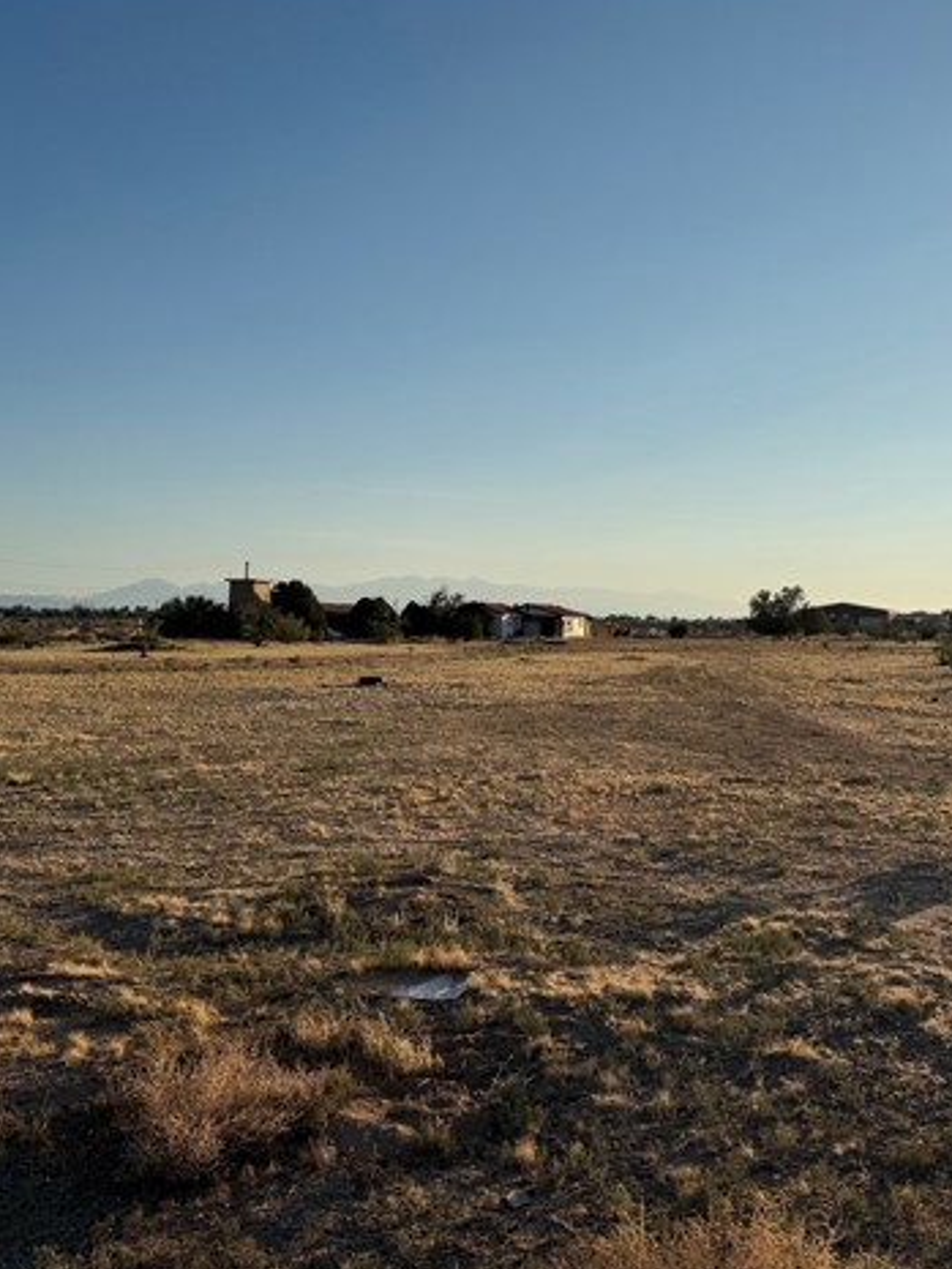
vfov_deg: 55.3
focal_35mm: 33
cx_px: 646
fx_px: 1210
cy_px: 630
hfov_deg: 42.3
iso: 80
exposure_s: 1/8130
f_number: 1.78
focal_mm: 6.76
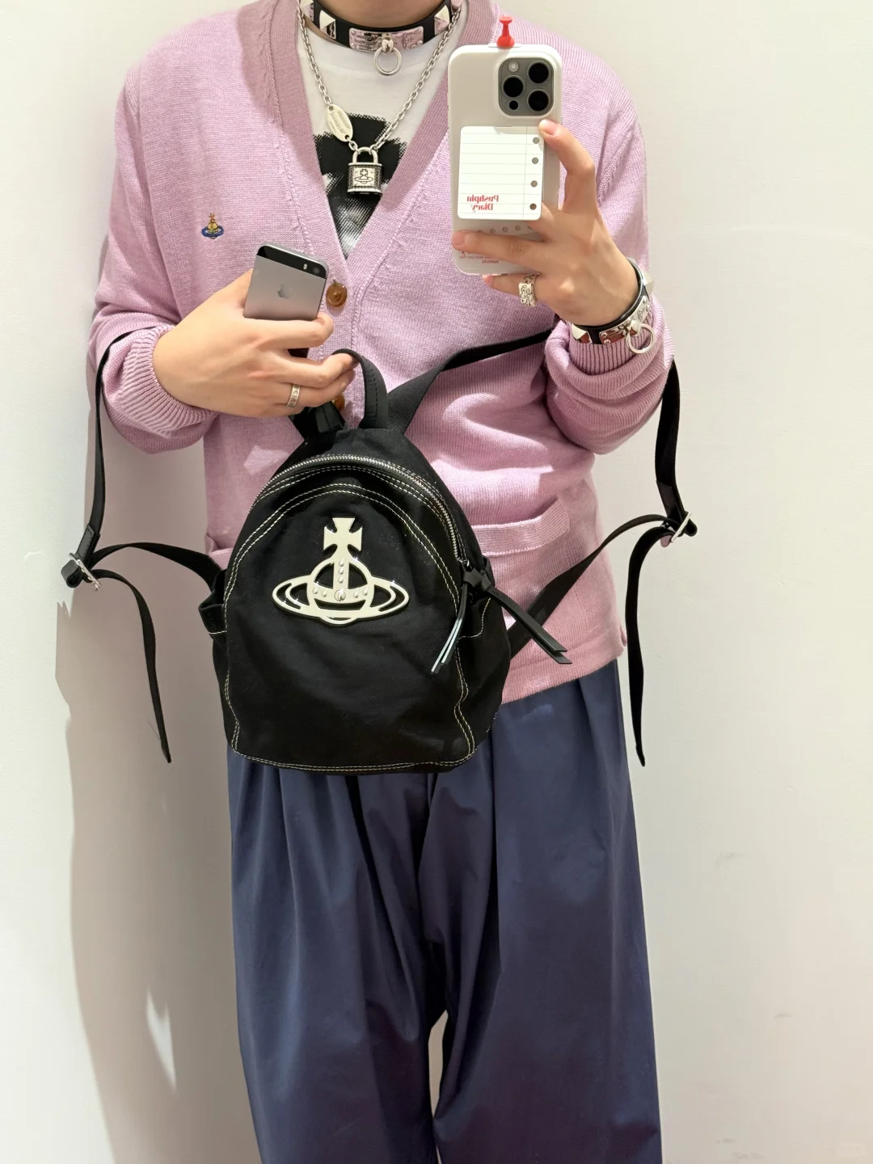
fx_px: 1614
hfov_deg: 30.3
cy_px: 582
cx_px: 436
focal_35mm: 48
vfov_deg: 39.7
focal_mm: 6.76
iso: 100
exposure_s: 1/50
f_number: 1.78
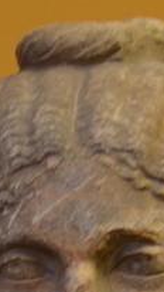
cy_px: 308
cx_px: 95
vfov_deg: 9.2
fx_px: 1800
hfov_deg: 5.2
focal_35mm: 233
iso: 1250
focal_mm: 46
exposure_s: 1/6
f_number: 4.5
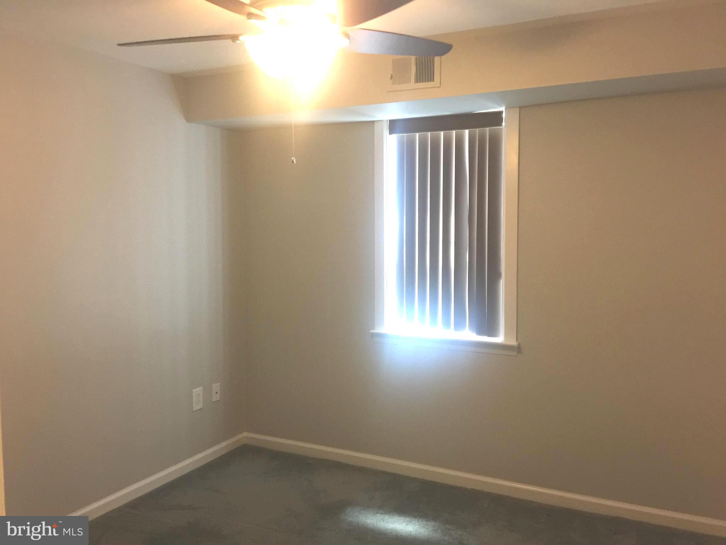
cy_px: 272
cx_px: 363
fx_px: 608
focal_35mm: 29
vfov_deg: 48.2
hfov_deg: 61.7
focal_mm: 4.15
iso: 125
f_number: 2.2
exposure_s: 1/15
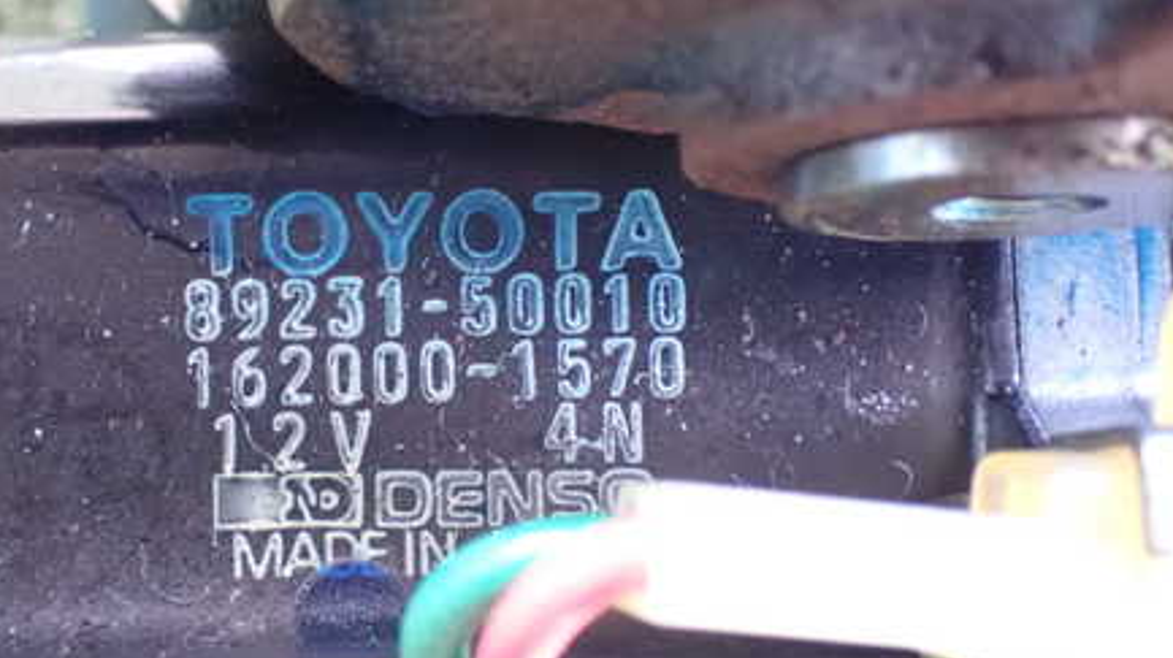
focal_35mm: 71
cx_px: 436
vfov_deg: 17.0
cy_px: 325
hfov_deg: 29.6
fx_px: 2207
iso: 1600
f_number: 3.1
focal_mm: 8.4
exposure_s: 1/30
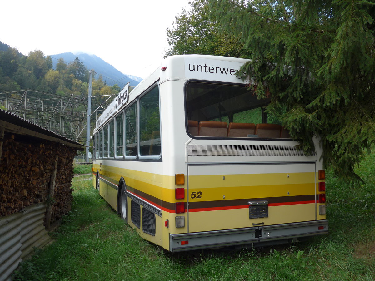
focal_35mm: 29
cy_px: 140
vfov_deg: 48.2
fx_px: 314
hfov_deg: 61.7
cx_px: 188
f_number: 2.8
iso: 80
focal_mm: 6
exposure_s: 1/250
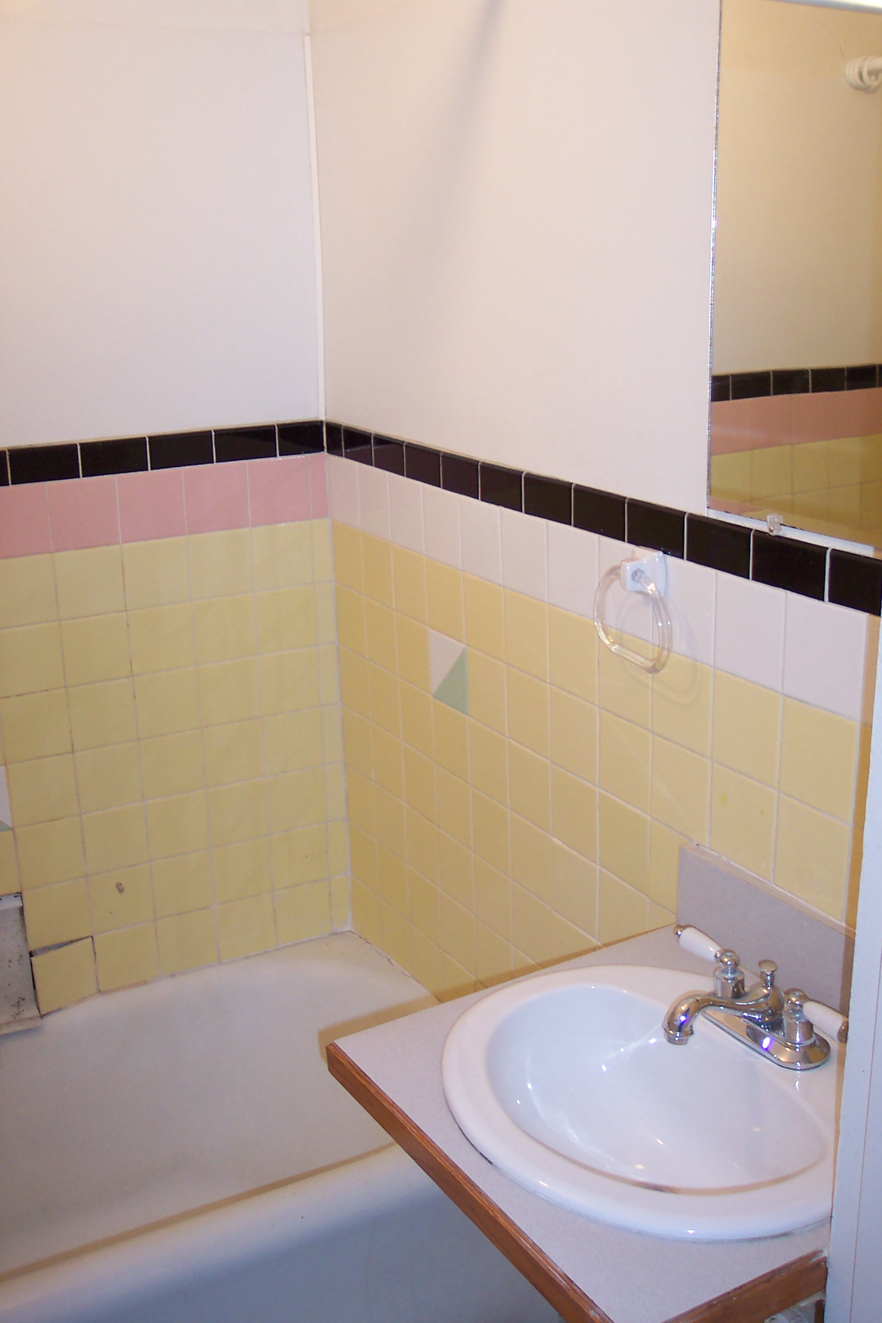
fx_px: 1396
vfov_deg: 50.7
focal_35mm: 38
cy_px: 662
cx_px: 441
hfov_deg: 35.1
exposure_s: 1/30
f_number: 2.8
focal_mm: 8
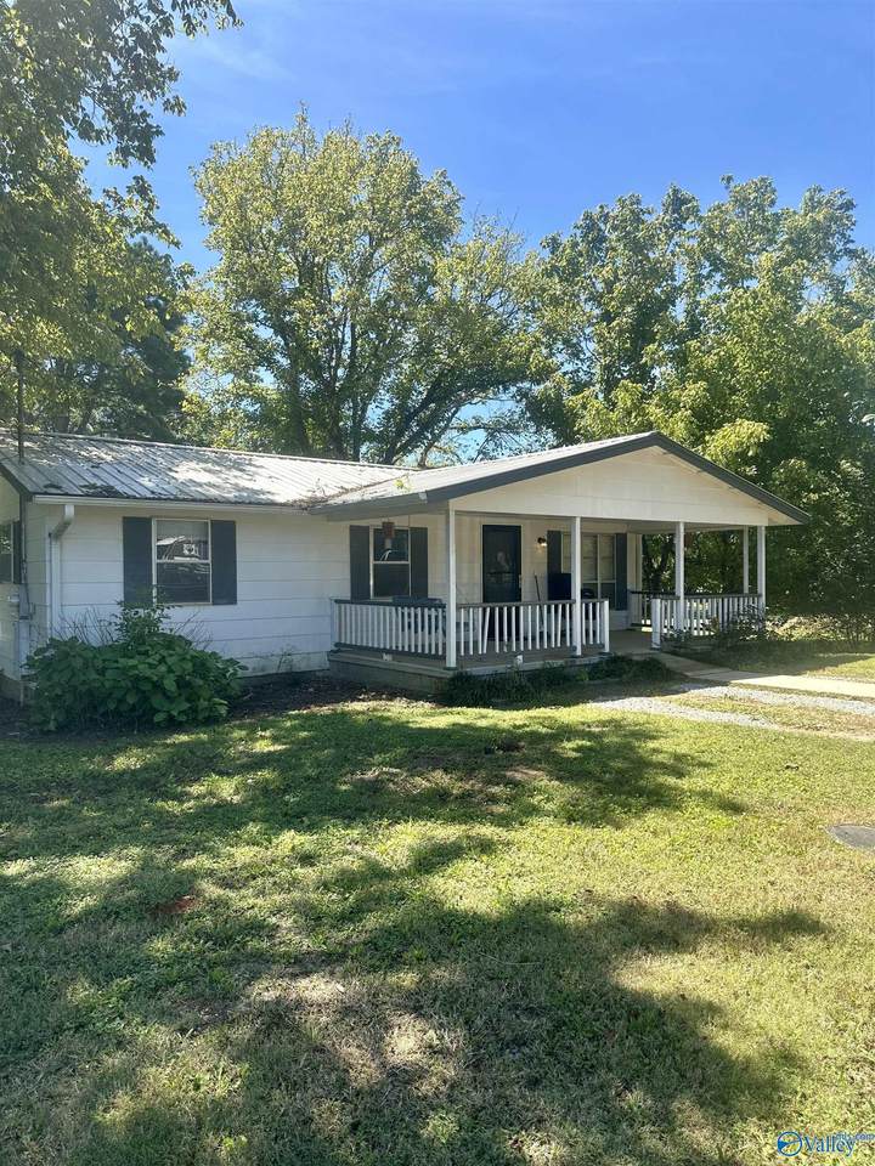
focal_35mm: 24
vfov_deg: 71.6
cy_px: 583
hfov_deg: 56.8
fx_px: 809
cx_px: 438
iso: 80
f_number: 1.78
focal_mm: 6.86
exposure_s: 1/1779
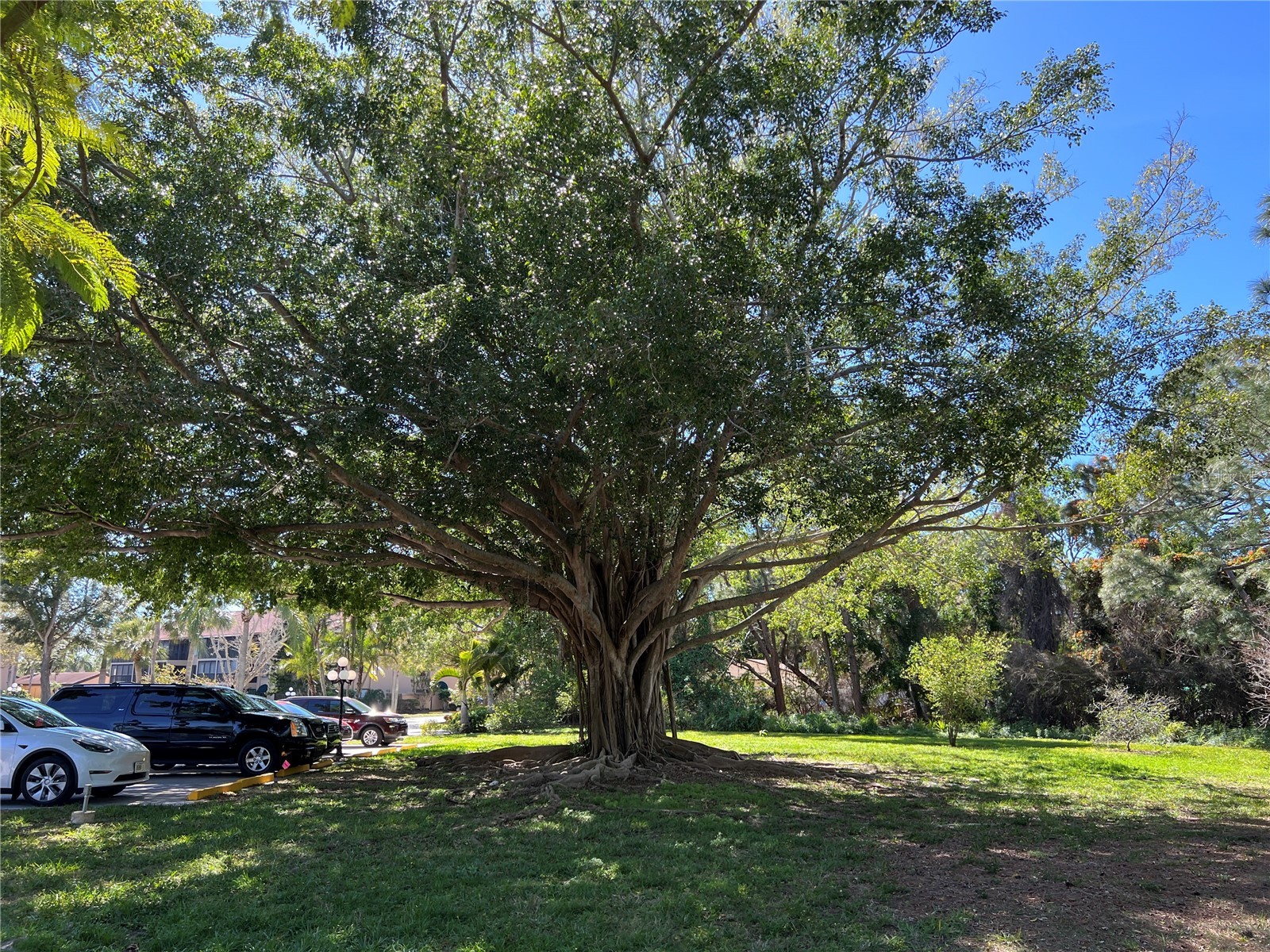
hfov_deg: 67.3
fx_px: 954
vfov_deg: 53.1
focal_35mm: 26
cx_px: 635
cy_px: 476
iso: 50
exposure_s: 1/597
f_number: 1.5
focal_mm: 5.7
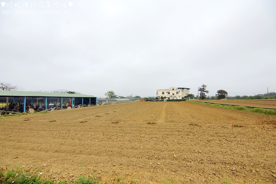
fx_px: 127
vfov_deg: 72.1
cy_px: 92
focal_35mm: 16
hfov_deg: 95.0
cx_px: 138
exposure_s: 1/1600
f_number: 4
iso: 100
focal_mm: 11
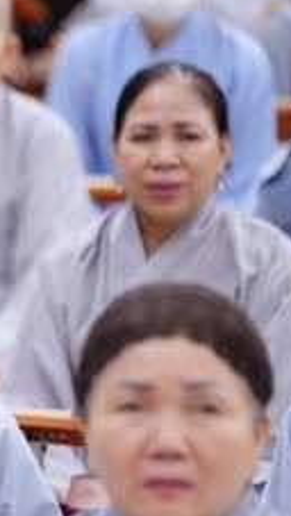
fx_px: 6148
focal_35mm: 449
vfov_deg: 4.8
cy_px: 358
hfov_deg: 2.7
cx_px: -301
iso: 2500
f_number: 2.8
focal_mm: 150
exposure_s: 1/80
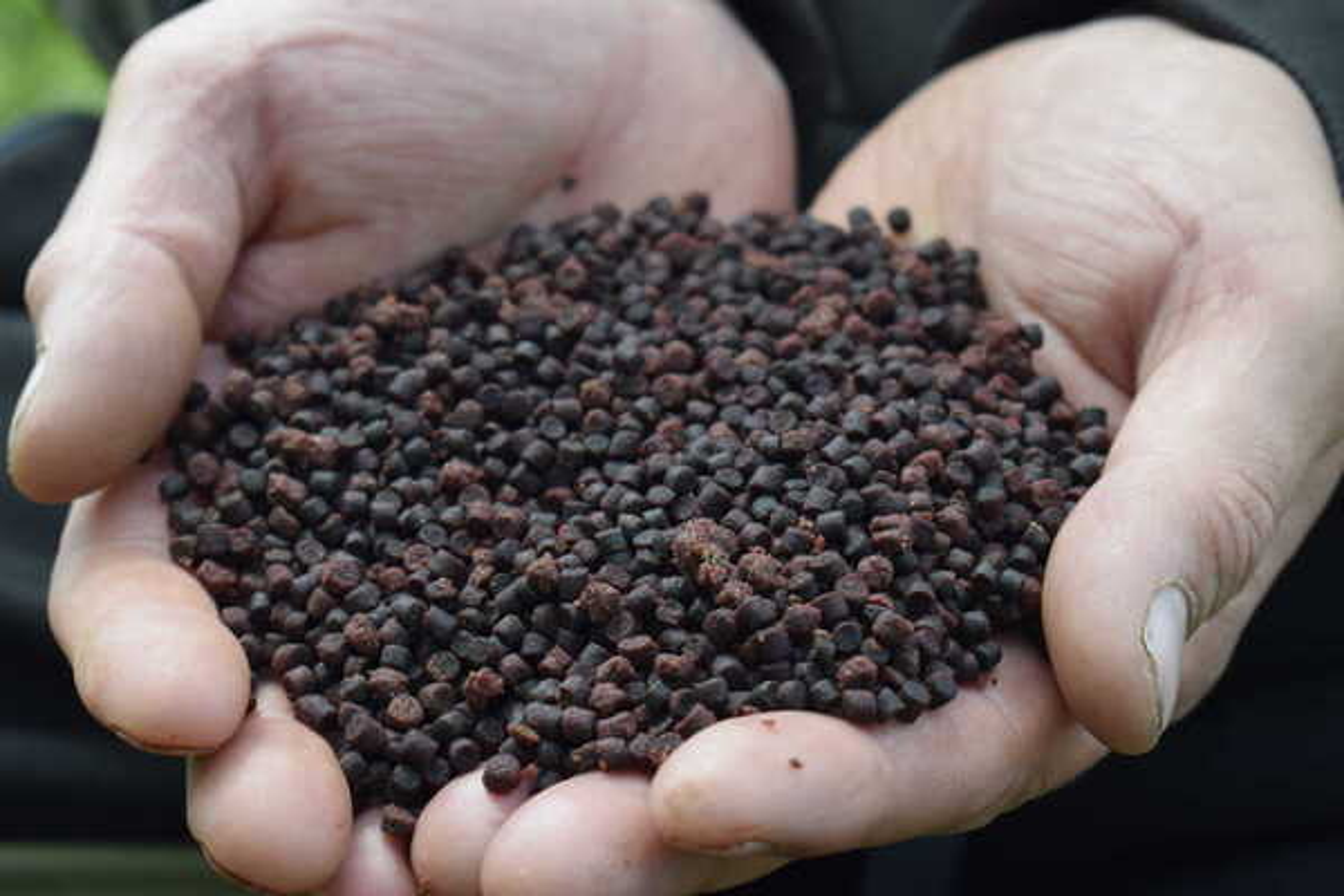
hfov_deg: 24.6
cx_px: 672
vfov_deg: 16.6
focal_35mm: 82
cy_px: 448
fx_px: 3080
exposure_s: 1/160
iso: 400
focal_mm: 55
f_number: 7.1
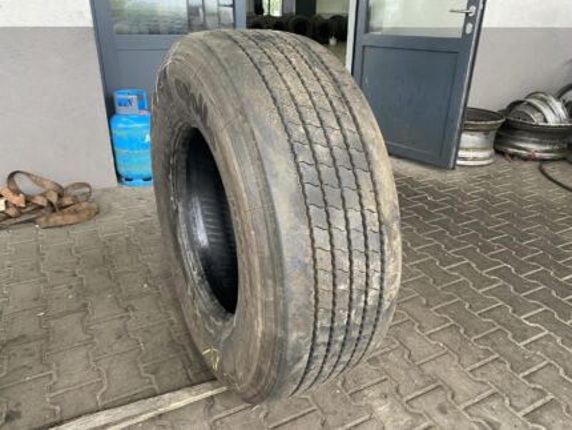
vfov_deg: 53.1
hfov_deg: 67.3
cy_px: 215
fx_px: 430
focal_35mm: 26
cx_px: 286
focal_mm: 4.25
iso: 64
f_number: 1.8
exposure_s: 1/50
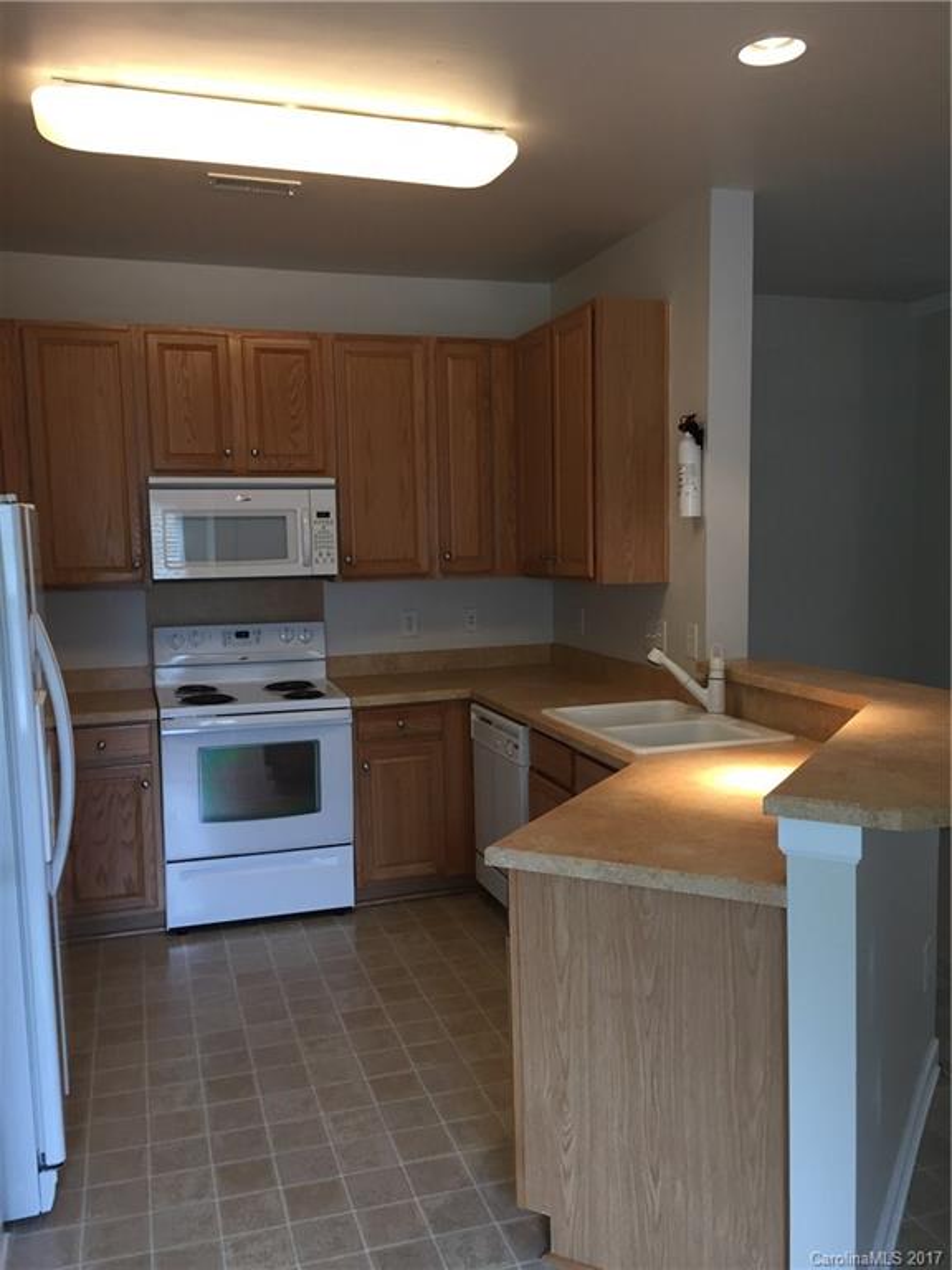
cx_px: 476
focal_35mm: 29
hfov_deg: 48.2
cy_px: 635
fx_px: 1063
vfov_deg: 61.7
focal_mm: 4.15
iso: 32
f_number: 2.2
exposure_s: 1/30
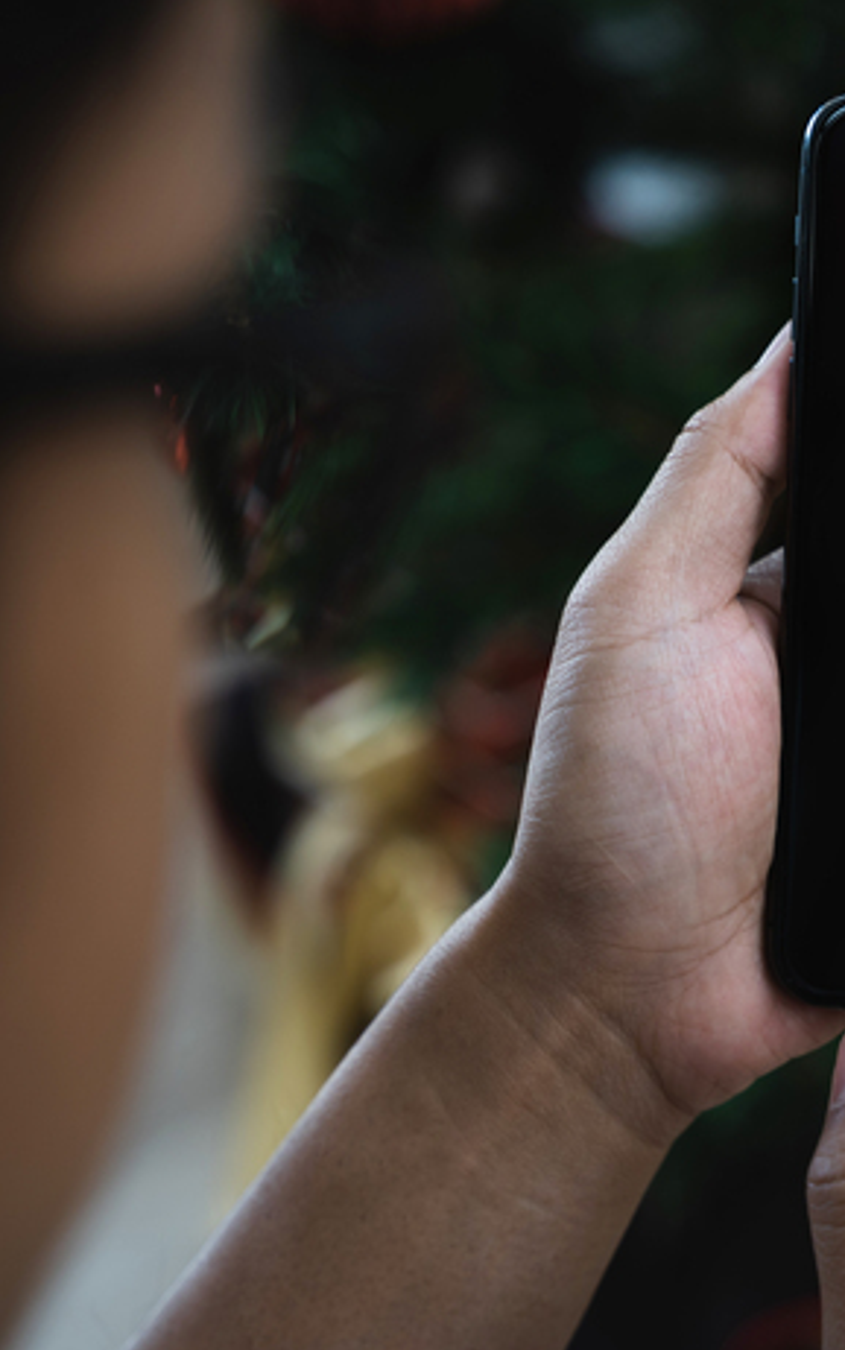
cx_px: 830
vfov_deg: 23.3
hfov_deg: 14.5
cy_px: 676
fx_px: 3269
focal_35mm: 89
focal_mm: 57.5
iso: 250
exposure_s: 1/160
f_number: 3.5
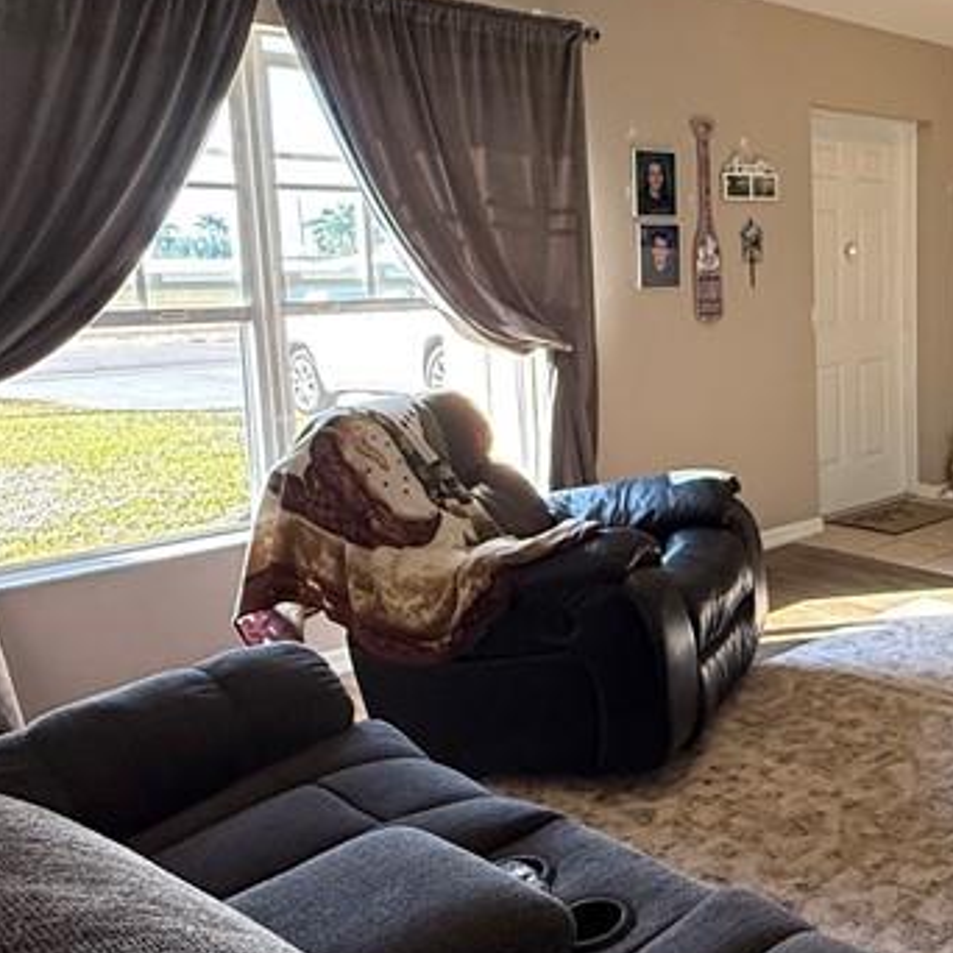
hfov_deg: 39.4
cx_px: 964
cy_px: 410
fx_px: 1152
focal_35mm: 37
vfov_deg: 44.8
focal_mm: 2.22
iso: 320
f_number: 2.2
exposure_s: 1/120
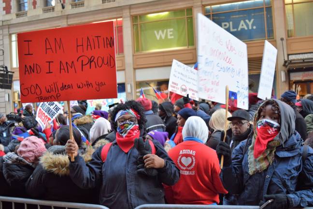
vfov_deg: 33.0
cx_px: 156
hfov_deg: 47.9
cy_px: 104
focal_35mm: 40
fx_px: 352
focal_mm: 27
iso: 400
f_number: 4.5
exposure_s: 1/80
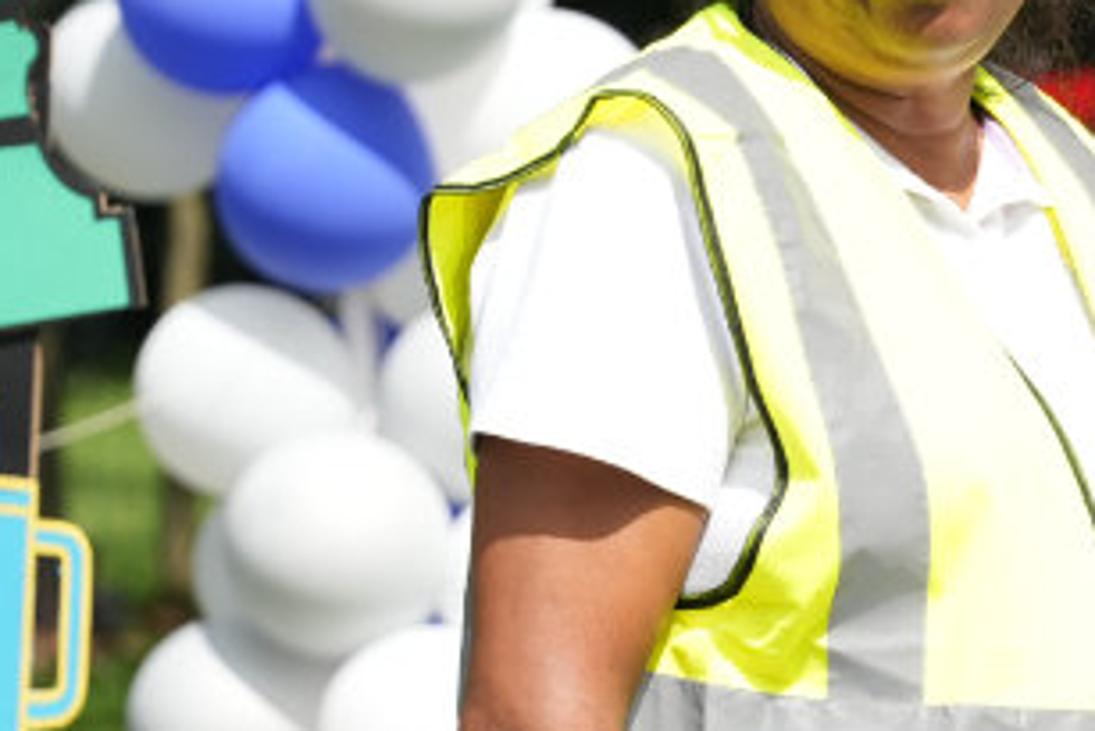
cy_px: 455
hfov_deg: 8.6
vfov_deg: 5.9
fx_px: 7090
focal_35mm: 233
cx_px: 1580
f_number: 2.8
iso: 250
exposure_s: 1/3200
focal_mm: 70
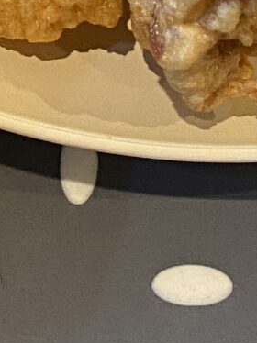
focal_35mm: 178
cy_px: -408
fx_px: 1764
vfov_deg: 10.0
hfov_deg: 8.3
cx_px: 102
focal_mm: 4.25
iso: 200
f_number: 1.8
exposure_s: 1/60
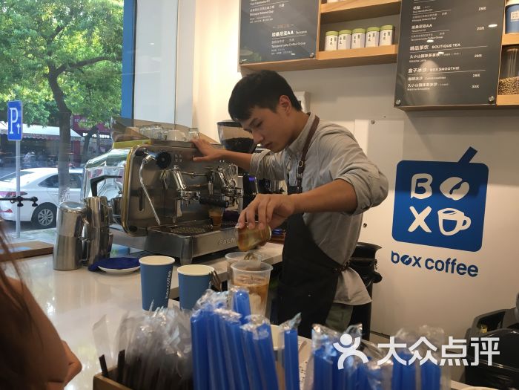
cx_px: 260
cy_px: 195
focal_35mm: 29
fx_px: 435
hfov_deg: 61.7
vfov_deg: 48.2
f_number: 2.2
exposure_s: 1/33
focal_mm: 4.15
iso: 25
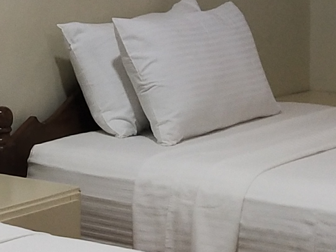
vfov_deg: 8.8
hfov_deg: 11.8
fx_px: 1621
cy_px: 6
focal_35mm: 167
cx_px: 45
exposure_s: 1/50
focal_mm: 3.95
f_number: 1.8
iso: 199
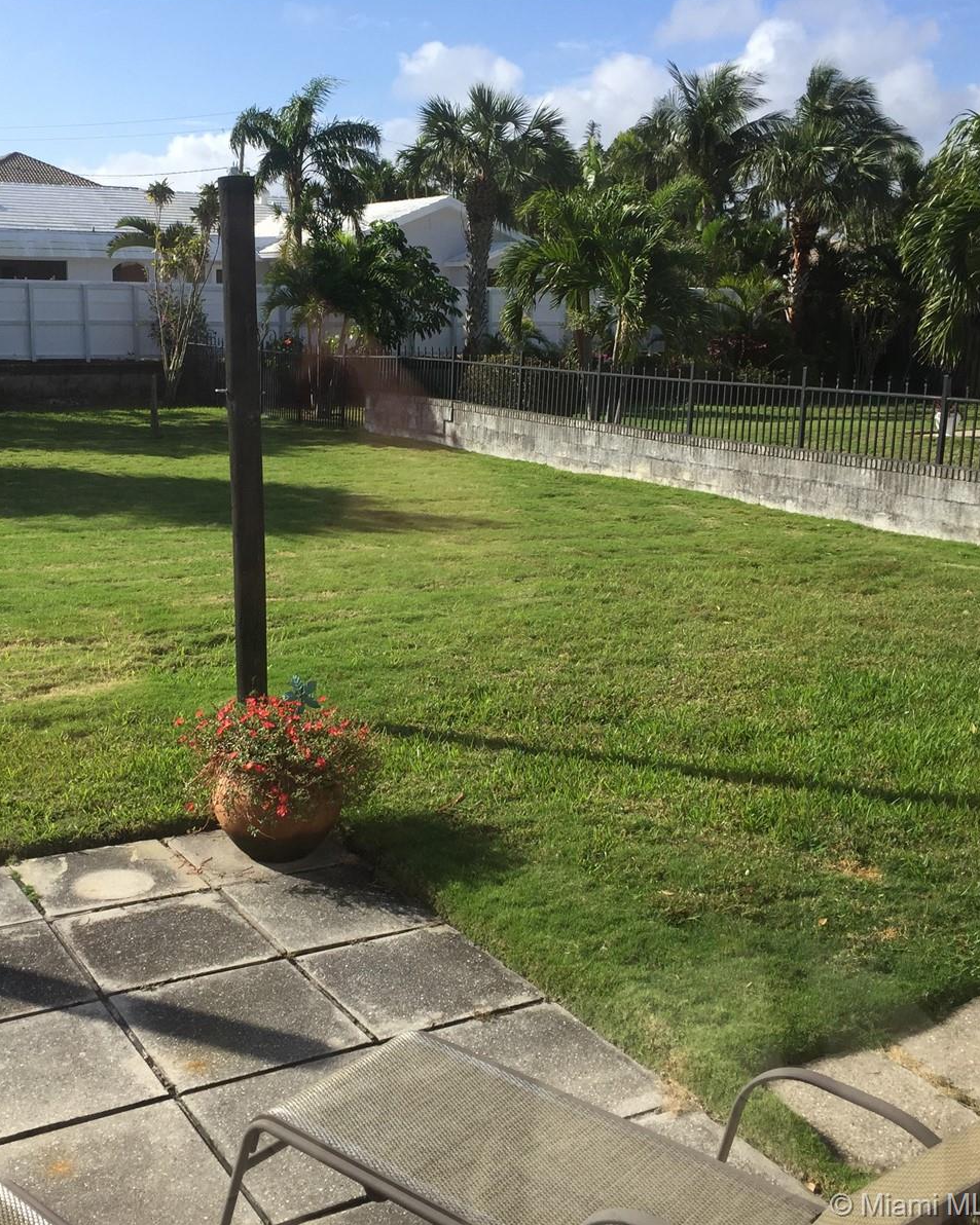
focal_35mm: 38
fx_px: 1378
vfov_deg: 47.9
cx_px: 341
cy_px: 609
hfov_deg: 38.8
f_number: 2.2
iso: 32
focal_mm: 4.15
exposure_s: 1/920
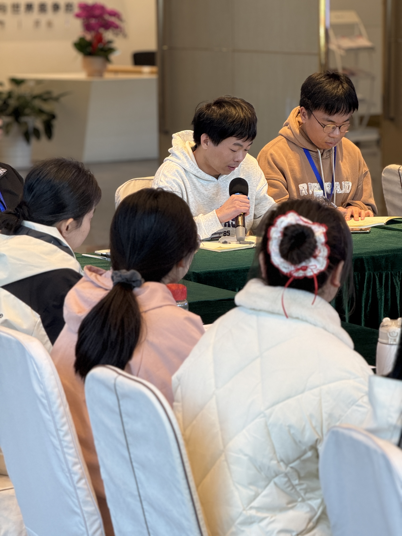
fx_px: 1858
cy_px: 268
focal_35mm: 120
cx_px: 201
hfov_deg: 12.3
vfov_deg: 16.4
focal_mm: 15.66
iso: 160
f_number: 2.8
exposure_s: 1/100
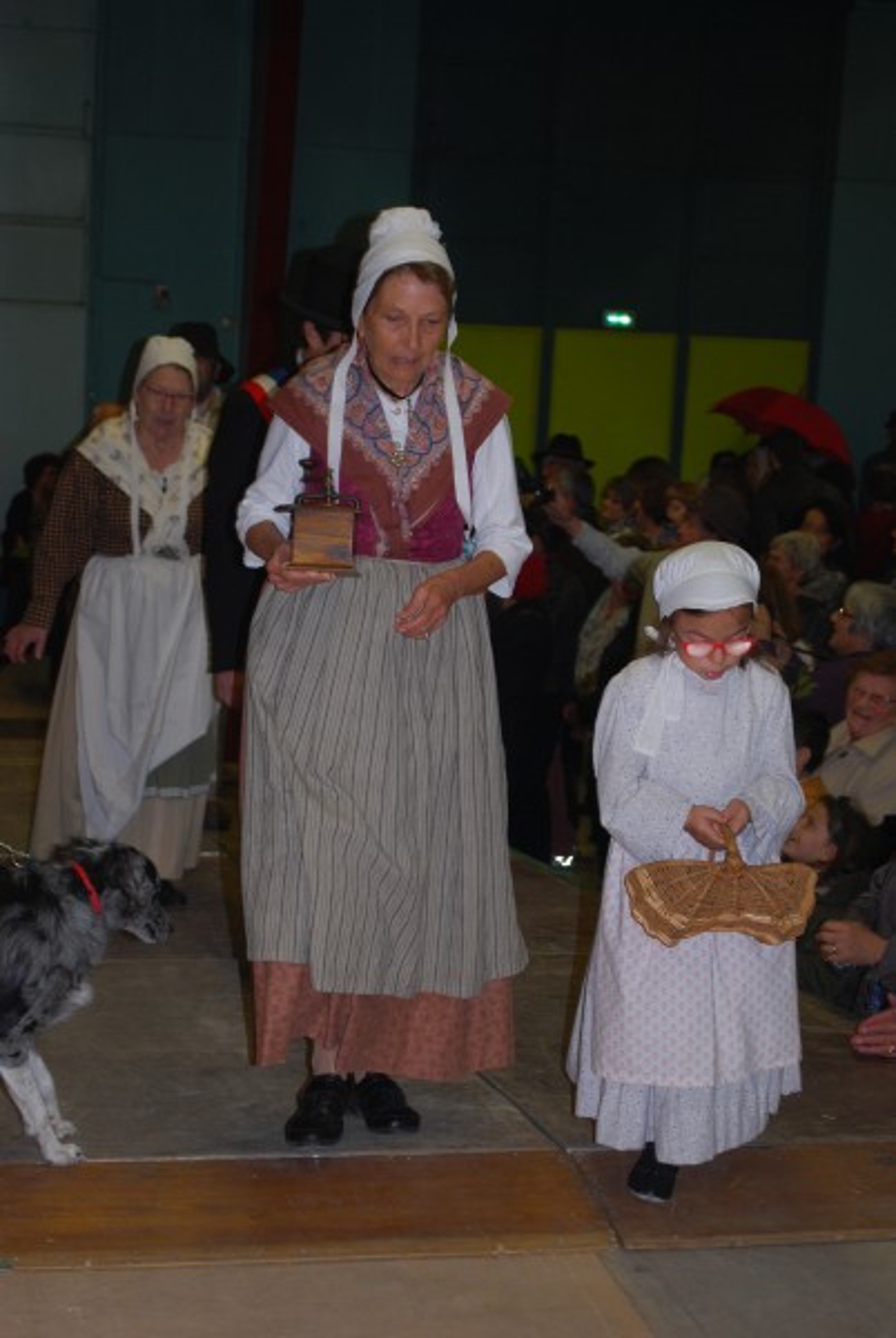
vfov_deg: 29.8
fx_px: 2511
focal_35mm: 68
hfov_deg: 20.2
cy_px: 669
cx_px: 448
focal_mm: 45
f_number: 5.3
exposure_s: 1/60
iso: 250
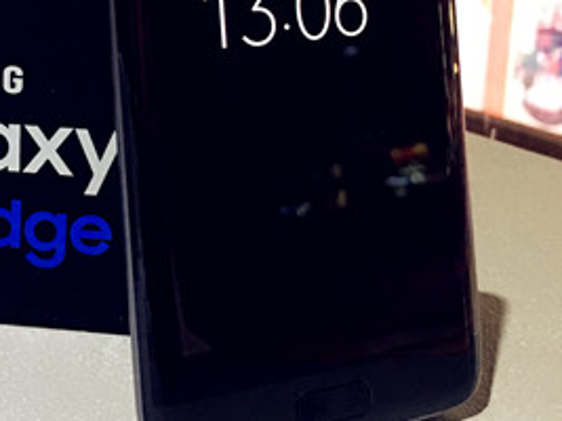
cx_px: 86
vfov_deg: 18.7
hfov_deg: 25.1
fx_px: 1233
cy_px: -24
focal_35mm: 76
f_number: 2.2
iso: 125
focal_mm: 4.15
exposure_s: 1/8
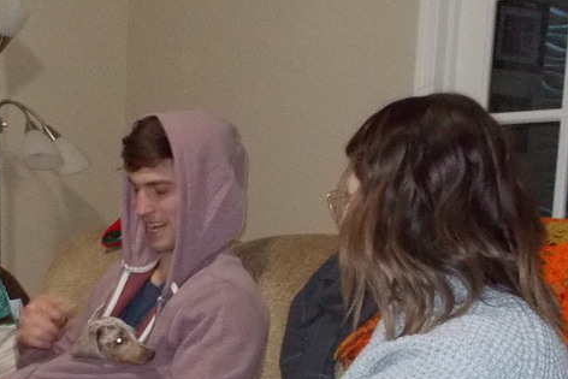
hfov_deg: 28.9
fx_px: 1089
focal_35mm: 69
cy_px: 371
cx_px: 160
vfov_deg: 19.2
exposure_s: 1/30
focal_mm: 4.1
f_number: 3.3
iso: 500
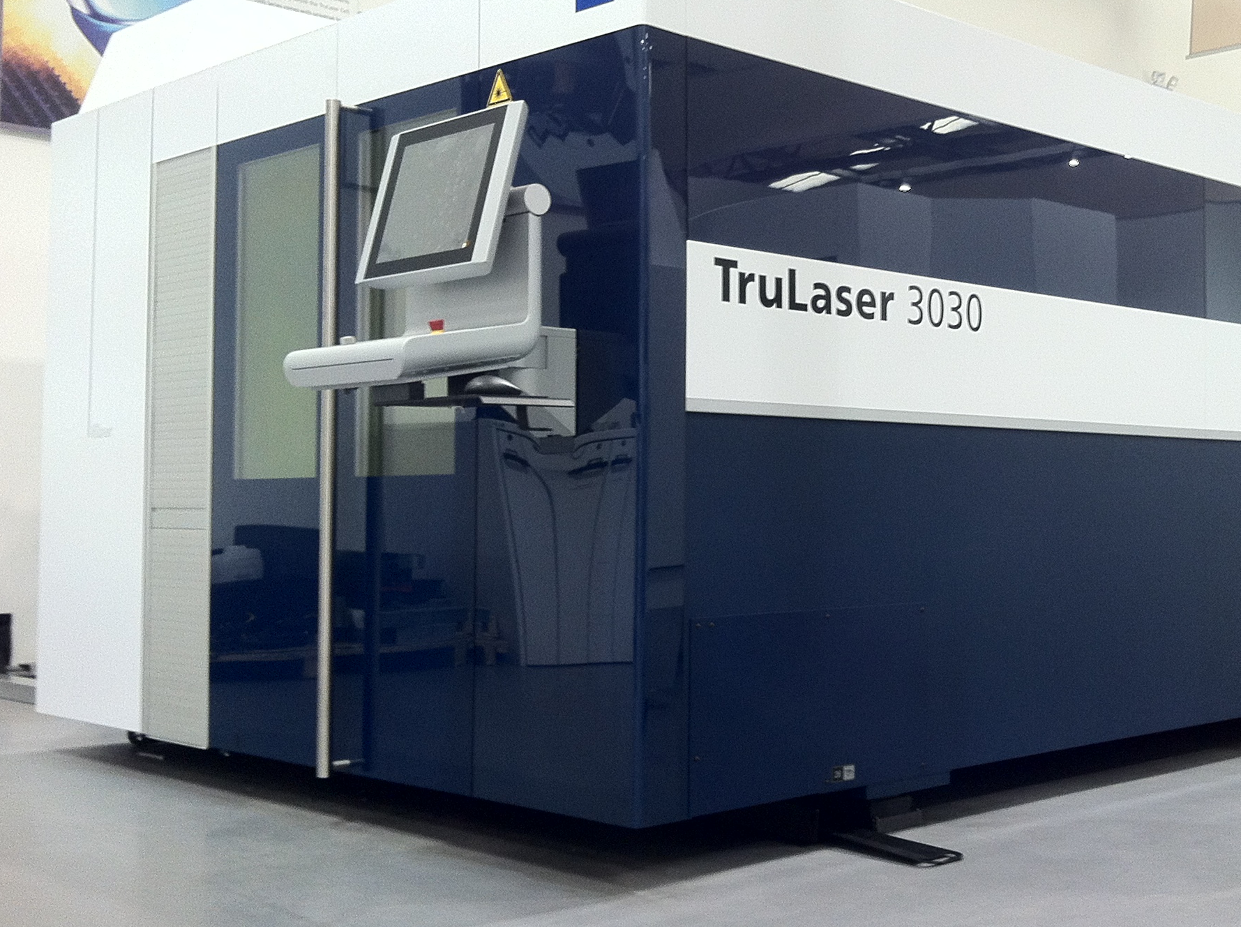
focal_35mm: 51
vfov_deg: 28.5
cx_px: 841
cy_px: 423
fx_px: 1826
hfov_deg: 37.1
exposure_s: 1/15
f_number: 2.8
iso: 80
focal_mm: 3.85
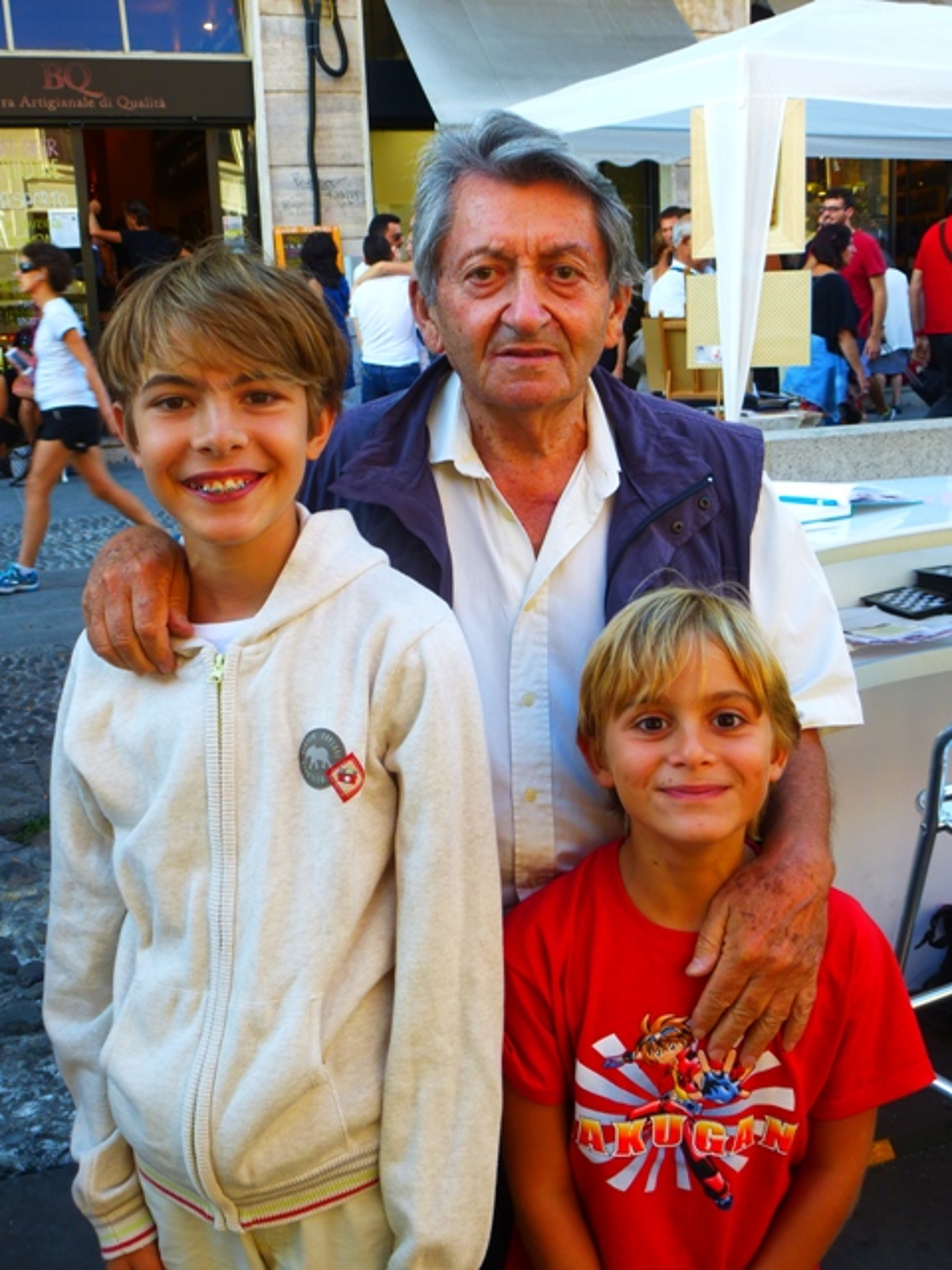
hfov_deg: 37.7
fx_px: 1393
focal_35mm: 38
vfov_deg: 49.0
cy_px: 635
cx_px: 476
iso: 125
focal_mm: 6.8
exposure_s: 1/60
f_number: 3.8
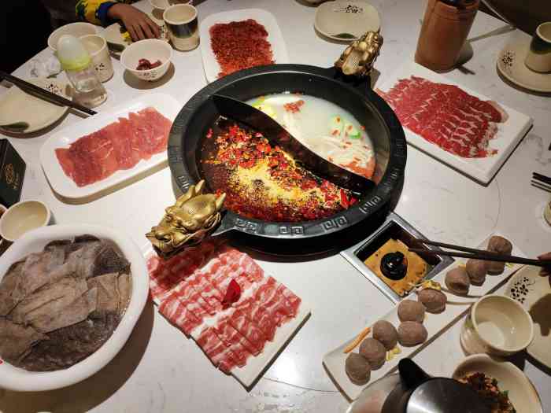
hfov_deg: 79.0
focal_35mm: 21
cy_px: 206
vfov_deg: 63.4
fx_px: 334
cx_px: 276
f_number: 1.8
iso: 110
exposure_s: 1/100
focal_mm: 4.22
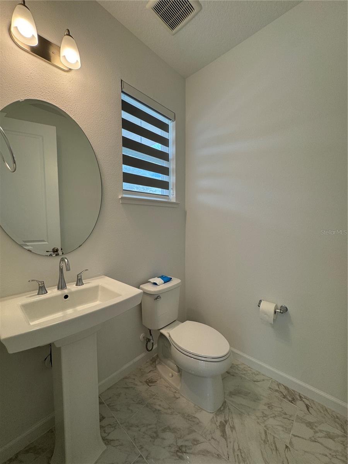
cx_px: 174
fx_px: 188
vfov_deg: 102.1
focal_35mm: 14
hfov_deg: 85.7
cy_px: 232
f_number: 2.2
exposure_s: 1/120
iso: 80
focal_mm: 2.22
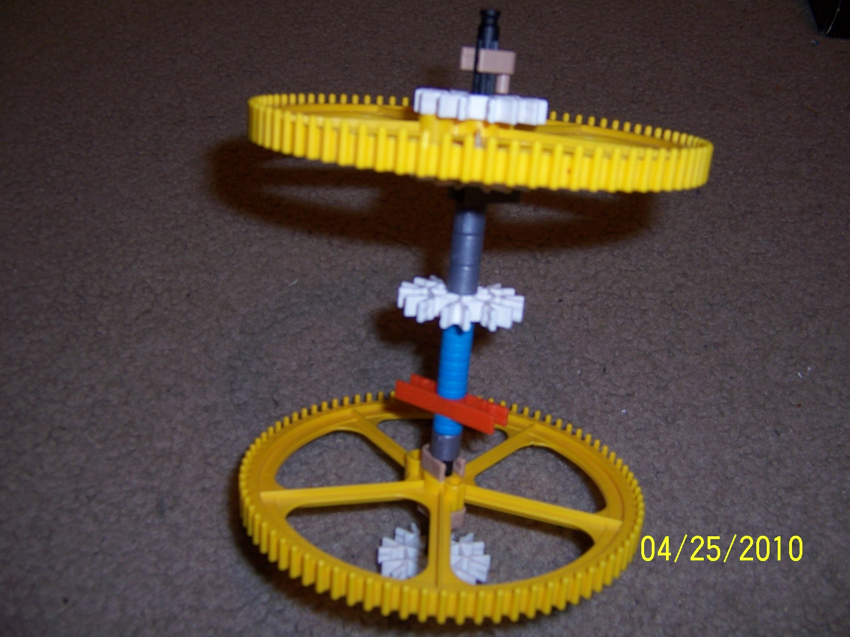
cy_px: 318
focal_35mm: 33
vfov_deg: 42.9
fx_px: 810
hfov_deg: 55.4
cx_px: 425
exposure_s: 1/60
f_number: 2.8
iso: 80
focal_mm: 5.5
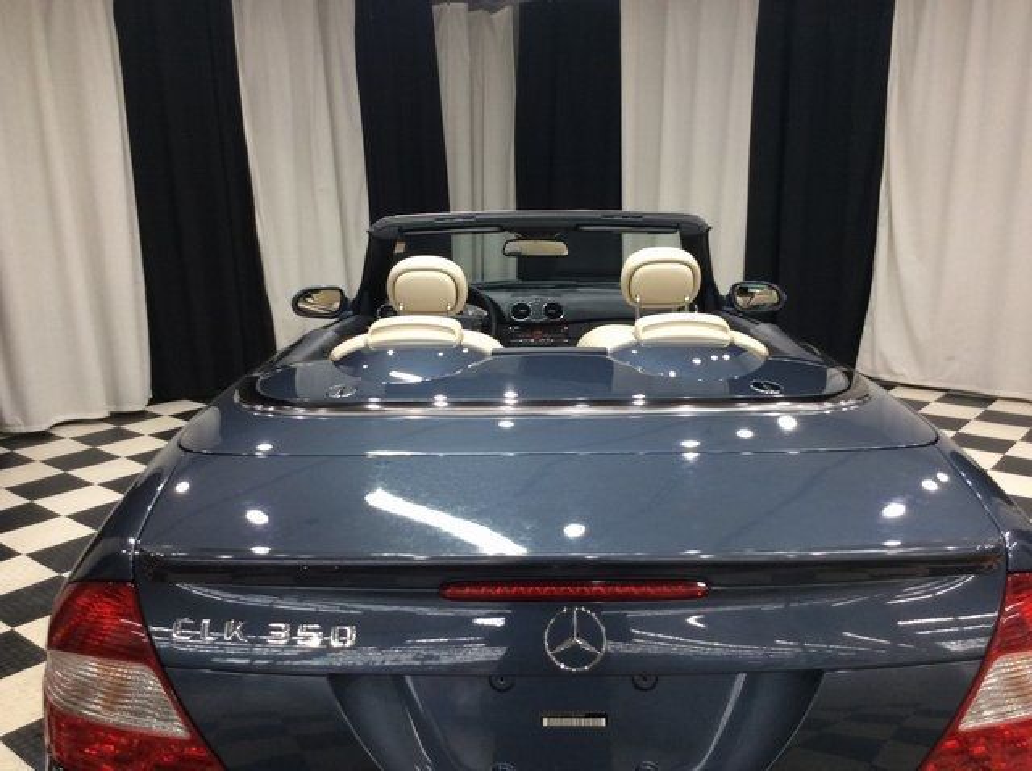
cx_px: 516
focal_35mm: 32
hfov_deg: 56.9
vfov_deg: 44.1
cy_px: 386
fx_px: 953
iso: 50
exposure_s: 1/24
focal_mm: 3.3
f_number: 2.4
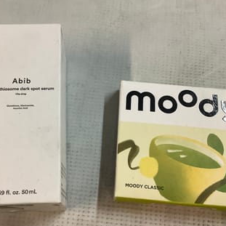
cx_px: 96
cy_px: 112
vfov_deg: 38.3
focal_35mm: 44
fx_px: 325
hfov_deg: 38.3
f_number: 2.4
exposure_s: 1/50
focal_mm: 3.3
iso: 125
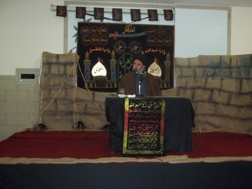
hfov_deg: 51.4
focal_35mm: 36
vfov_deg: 39.7
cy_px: 94
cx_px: 126
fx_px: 262
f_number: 3.1
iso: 320
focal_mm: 6.5
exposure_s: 1/30
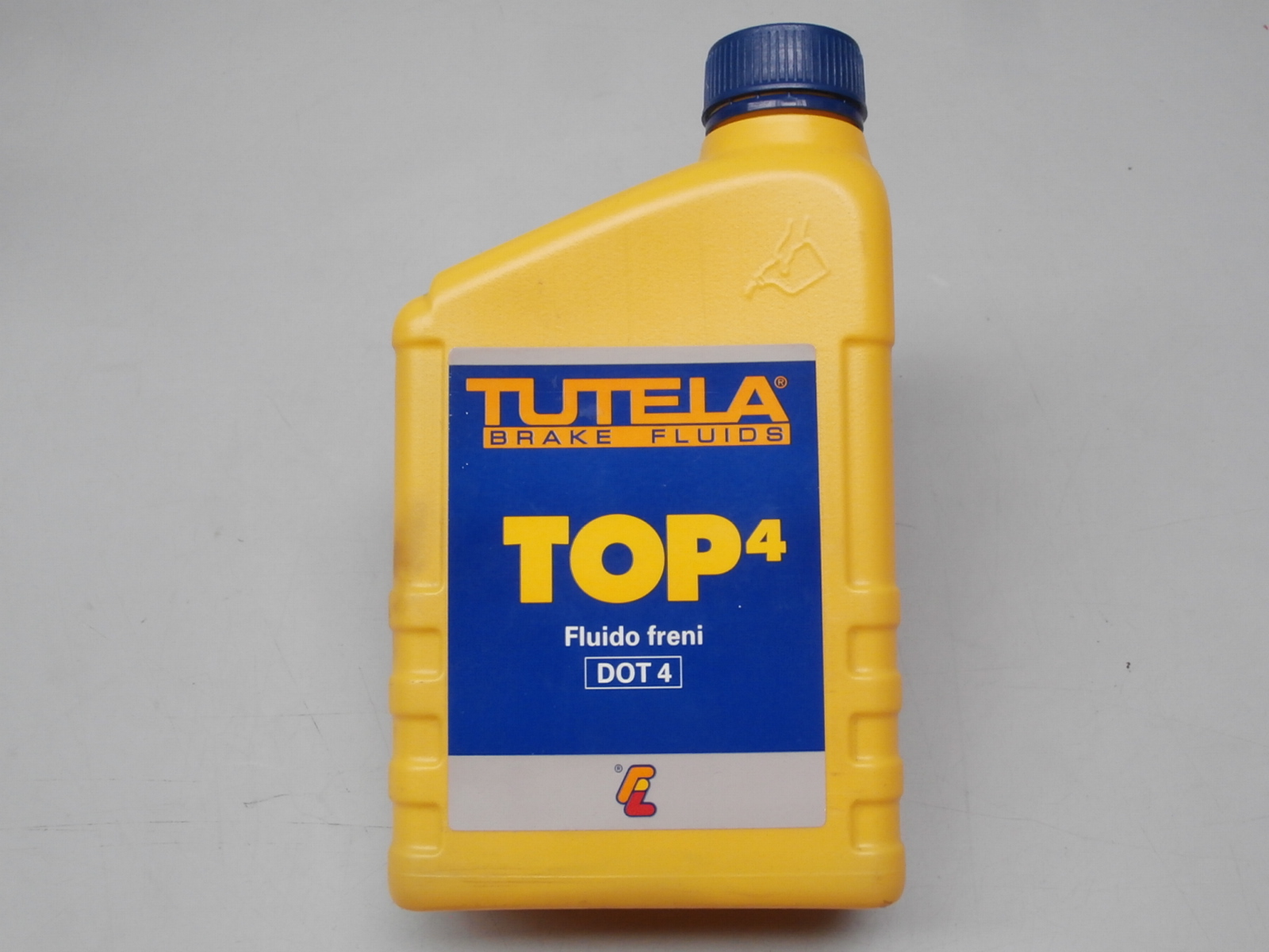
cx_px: 634
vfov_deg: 37.7
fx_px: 1393
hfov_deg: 49.0
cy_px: 476
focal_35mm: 38
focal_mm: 6.67
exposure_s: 1/8
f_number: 3.9
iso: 200
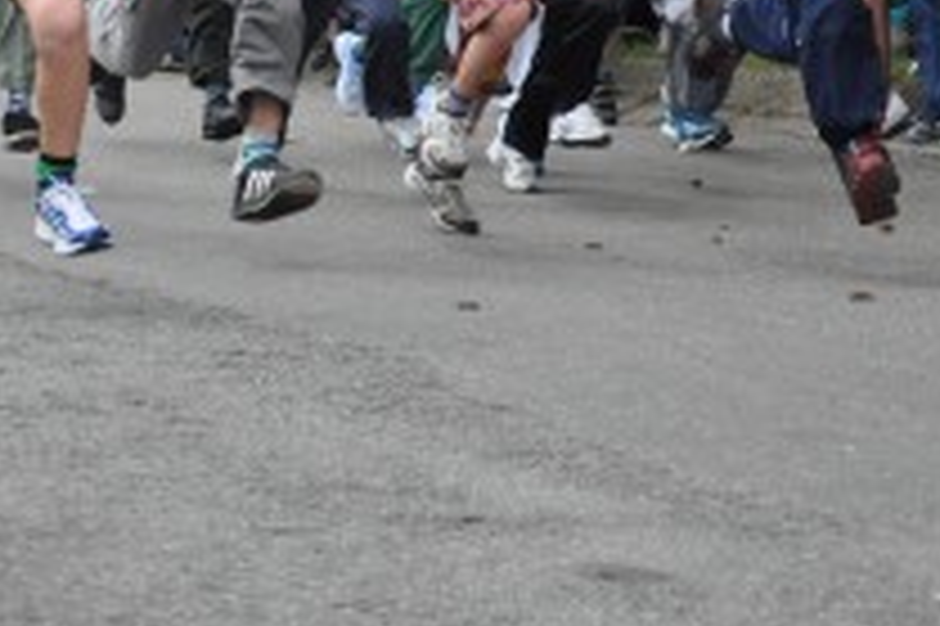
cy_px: -178
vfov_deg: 8.6
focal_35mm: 158
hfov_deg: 12.9
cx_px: 40
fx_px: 4122
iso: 800
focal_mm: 40
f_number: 4.5
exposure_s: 1/800
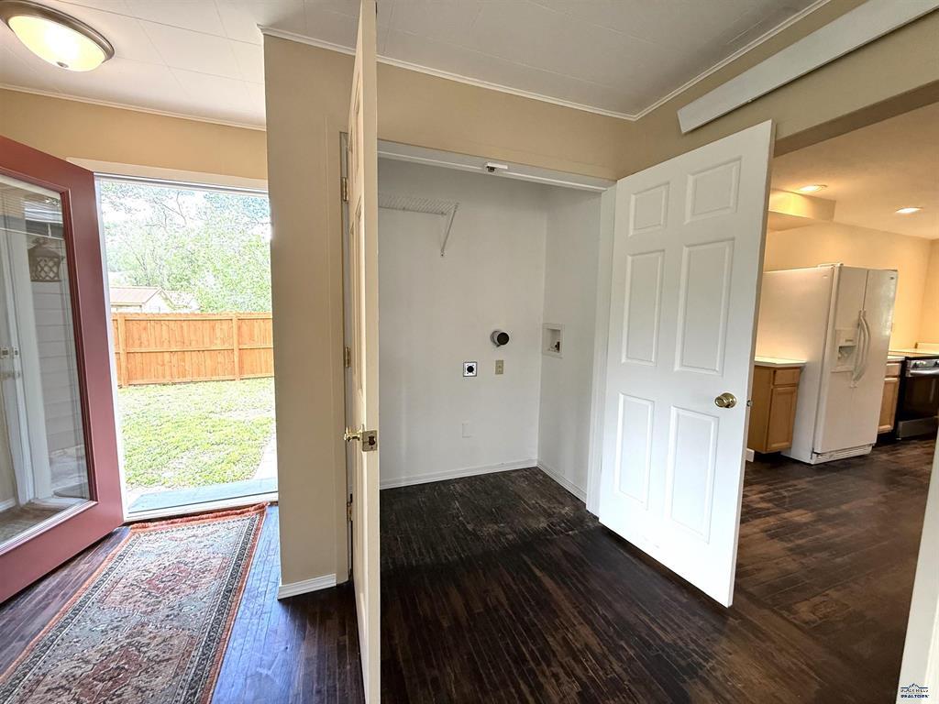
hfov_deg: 102.1
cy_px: 352
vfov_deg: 85.7
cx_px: 470
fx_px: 380
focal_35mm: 14
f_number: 2.2
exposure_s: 1/120
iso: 250
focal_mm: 2.22
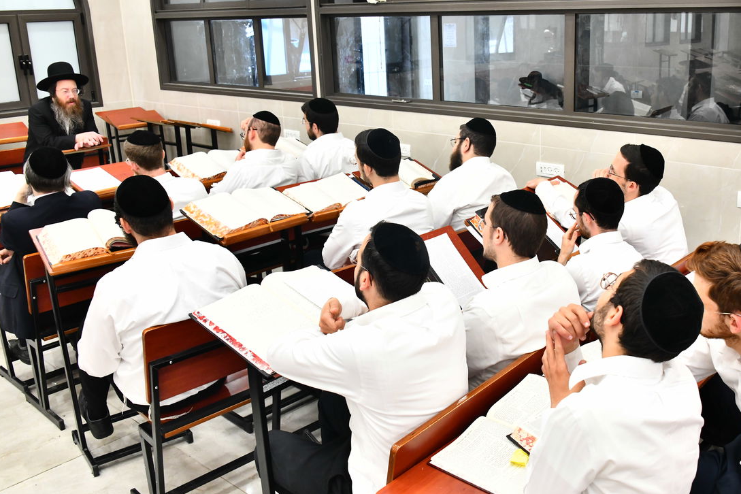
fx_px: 741
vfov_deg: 36.8
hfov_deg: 52.5
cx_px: 472
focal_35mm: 36
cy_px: 219
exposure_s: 1/125
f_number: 5.6
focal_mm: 28
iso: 2000
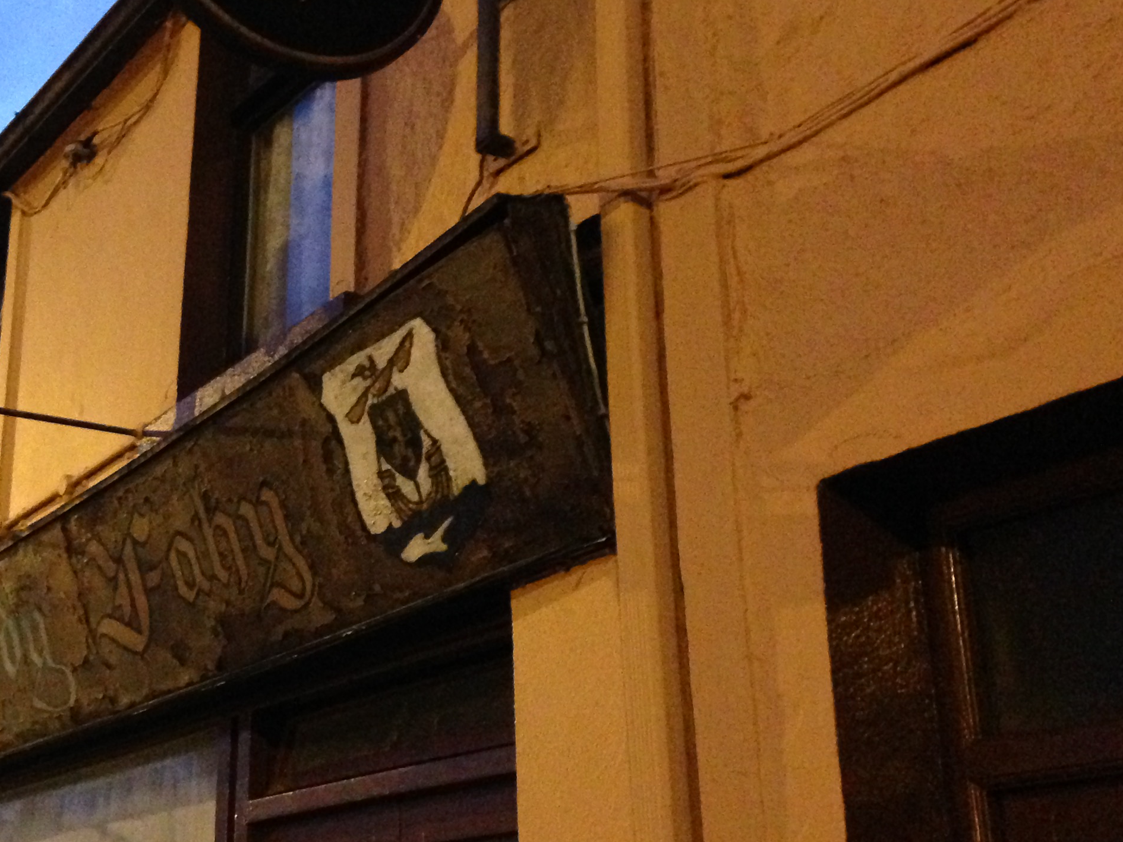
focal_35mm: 57
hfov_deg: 32.6
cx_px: 188
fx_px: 1849
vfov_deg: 25.6
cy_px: 381
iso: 800
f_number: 2.4
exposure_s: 1/15
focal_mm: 4.12
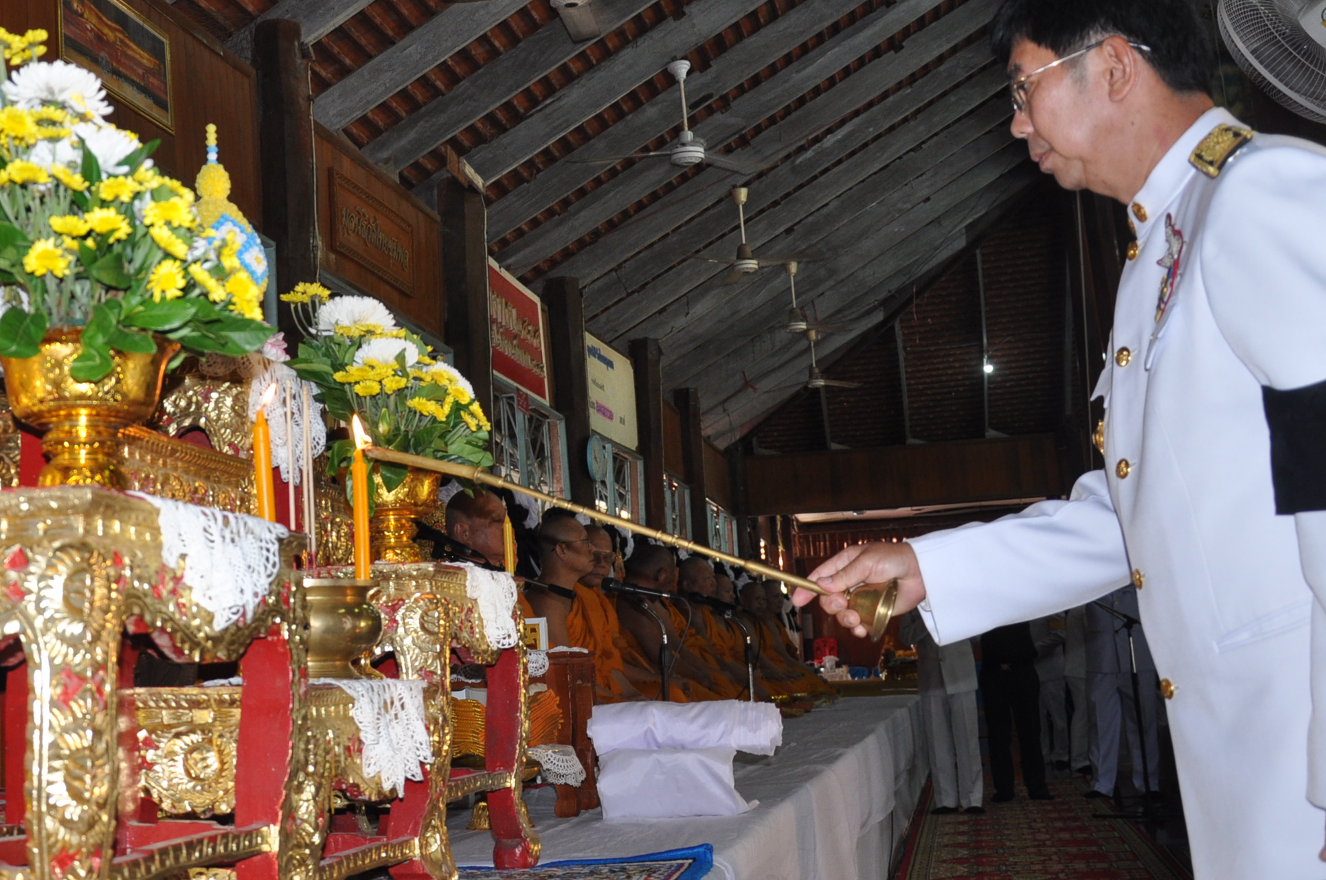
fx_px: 1656
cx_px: 368
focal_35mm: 45
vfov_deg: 29.5
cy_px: 273
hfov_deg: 42.6
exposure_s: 1/60
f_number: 3.5
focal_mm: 18
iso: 400
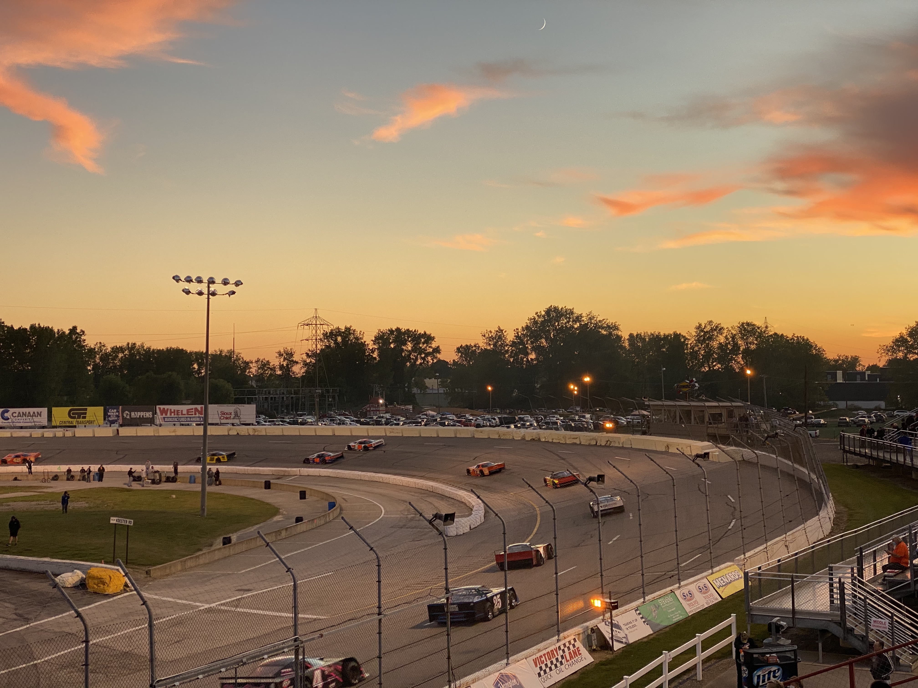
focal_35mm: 52
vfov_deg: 28.0
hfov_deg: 36.8
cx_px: 459
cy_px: 344
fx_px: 1379
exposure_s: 1/121
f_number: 2
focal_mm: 6
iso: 40
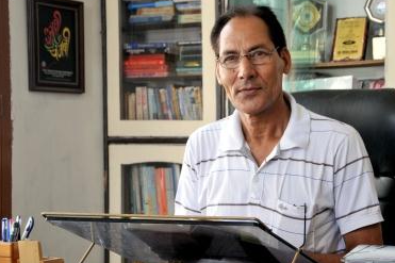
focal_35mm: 87
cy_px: 143
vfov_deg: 15.7
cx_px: 227
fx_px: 954
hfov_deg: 23.4
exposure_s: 1/50
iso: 400
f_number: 4.8
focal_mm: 48
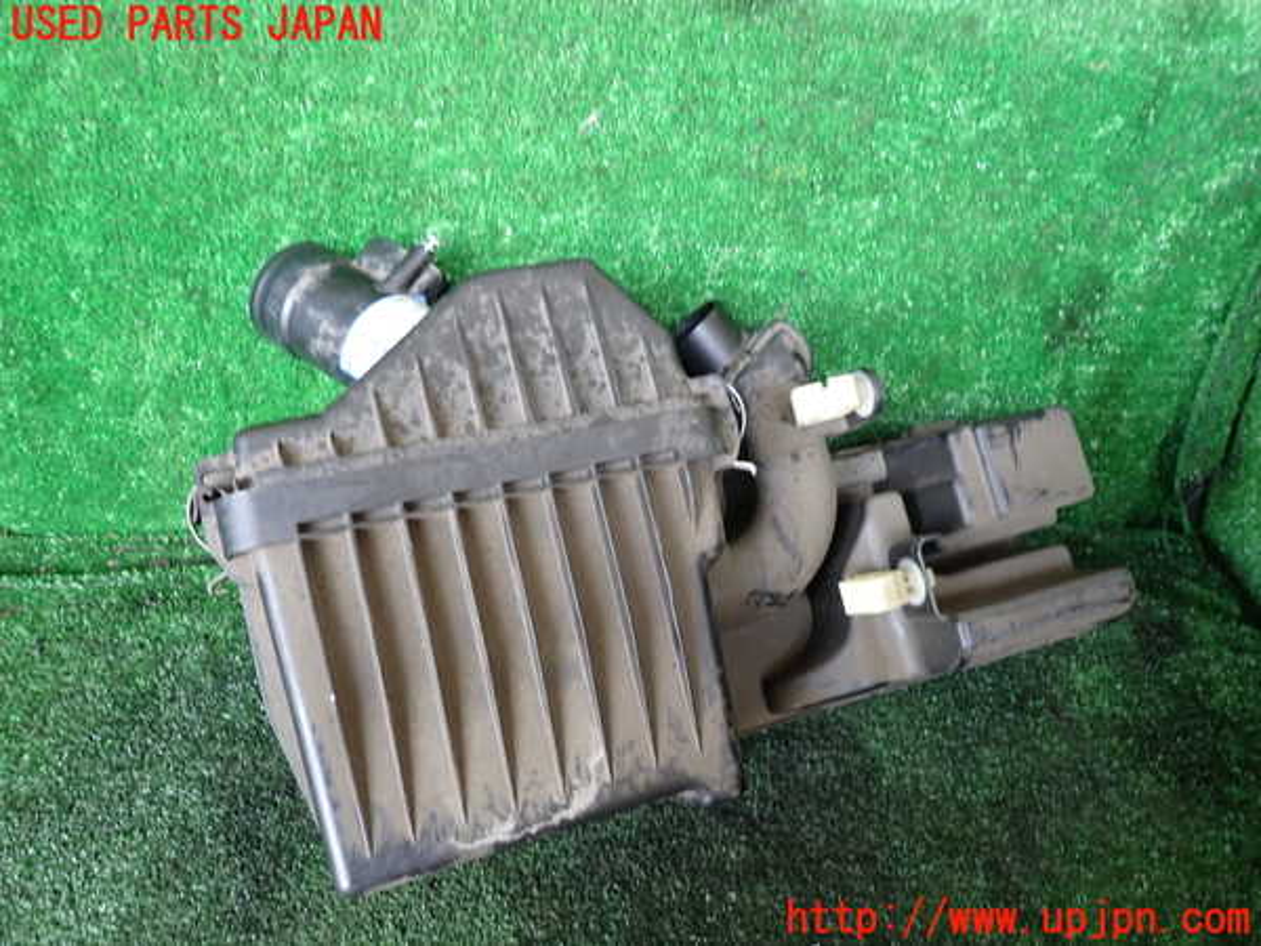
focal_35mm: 25
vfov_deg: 54.9
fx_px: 911
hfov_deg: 69.4
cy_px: 473
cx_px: 630
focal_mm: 4.5
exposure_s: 1/30
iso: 200
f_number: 2
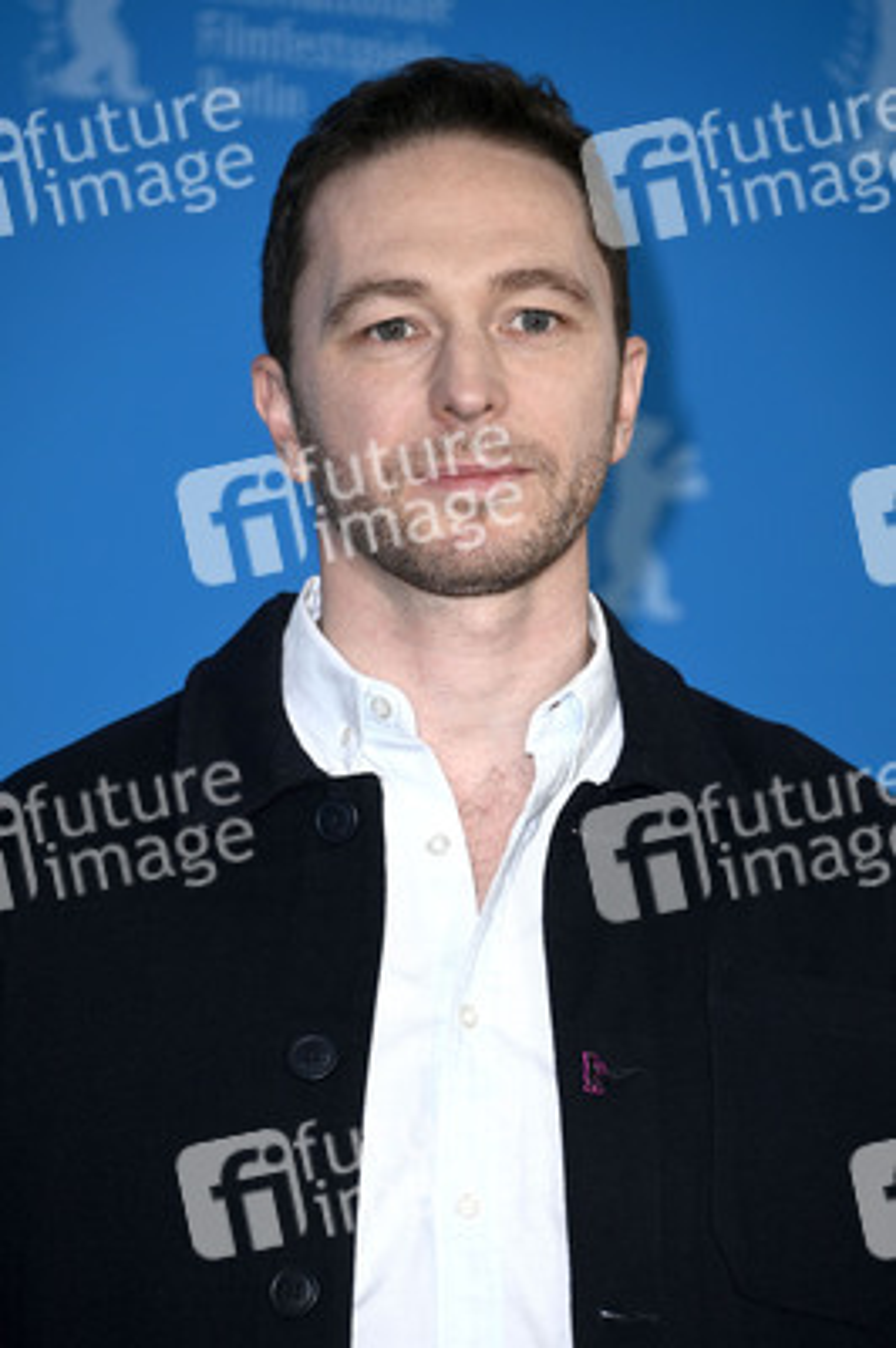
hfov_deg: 6.0
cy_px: 674
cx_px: 448
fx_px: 8601
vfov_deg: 9.0
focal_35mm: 230
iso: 640
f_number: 5.6
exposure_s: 1/250
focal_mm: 230
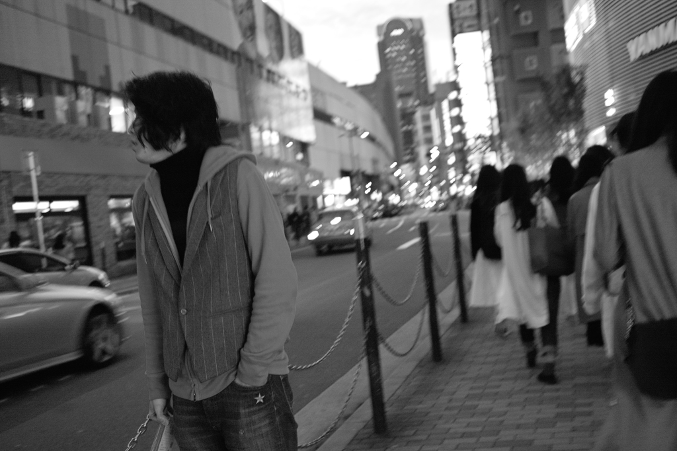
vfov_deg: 32.6
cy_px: 226
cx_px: 338
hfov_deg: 47.4
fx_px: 771
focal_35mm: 41
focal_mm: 24.2
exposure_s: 1/50
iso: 800
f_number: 2.8
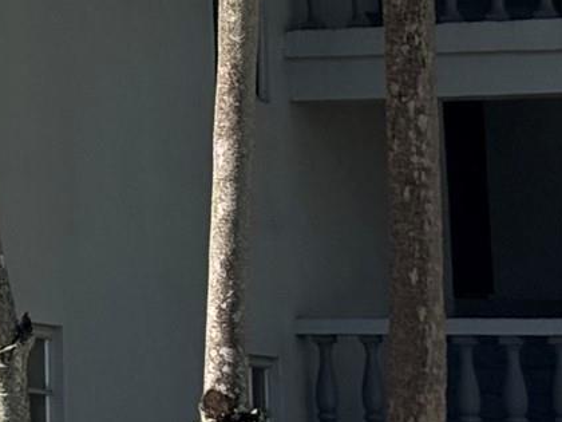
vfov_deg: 7.9
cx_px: -419
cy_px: -268
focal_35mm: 183
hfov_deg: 10.2
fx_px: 2971
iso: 64
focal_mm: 6.76
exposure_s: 1/6024
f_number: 1.78
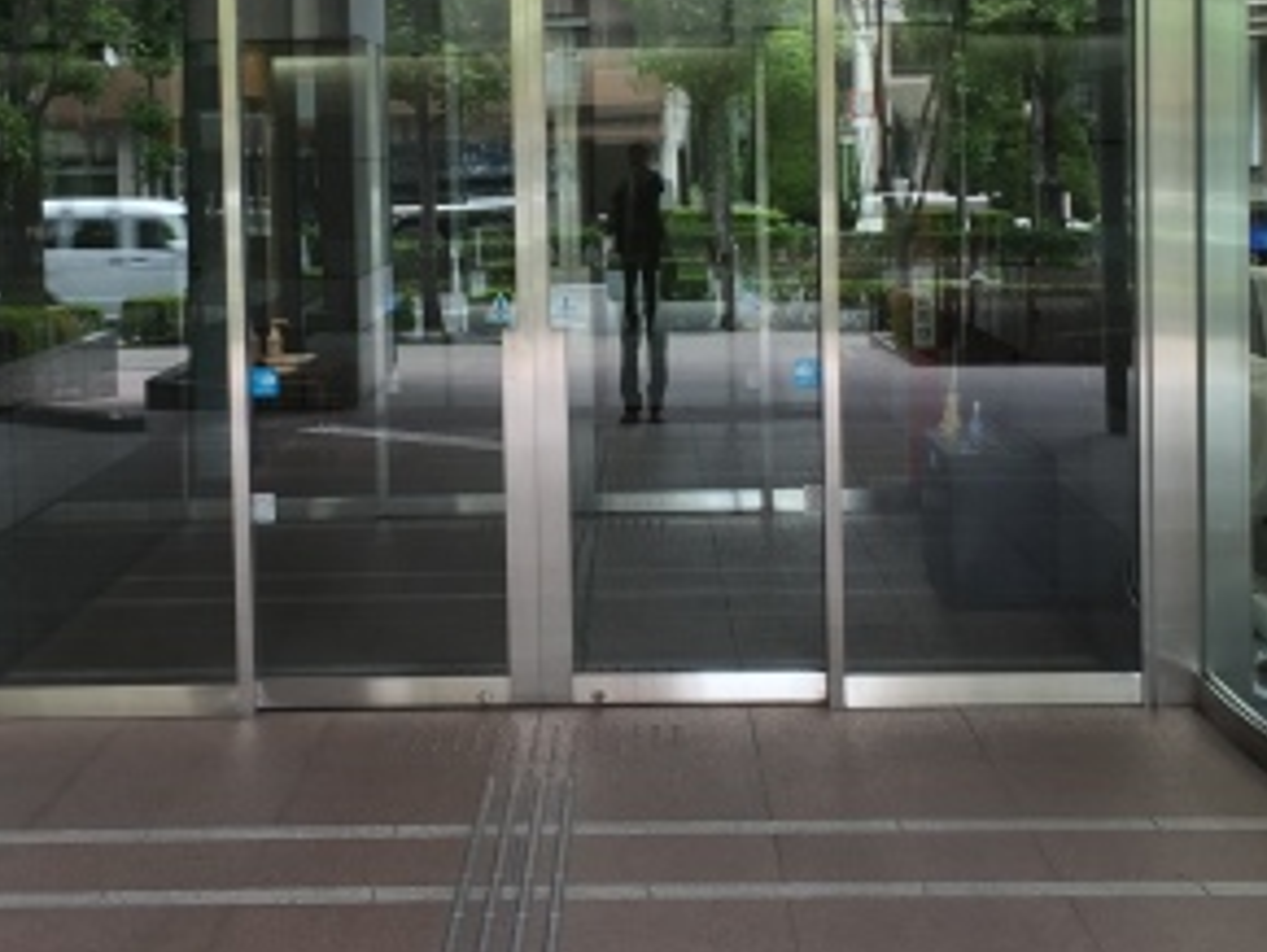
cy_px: 279
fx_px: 2344
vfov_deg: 22.8
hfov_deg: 30.2
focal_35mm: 64
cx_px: 550
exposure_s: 1/60
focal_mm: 4.15
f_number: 2.2
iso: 32
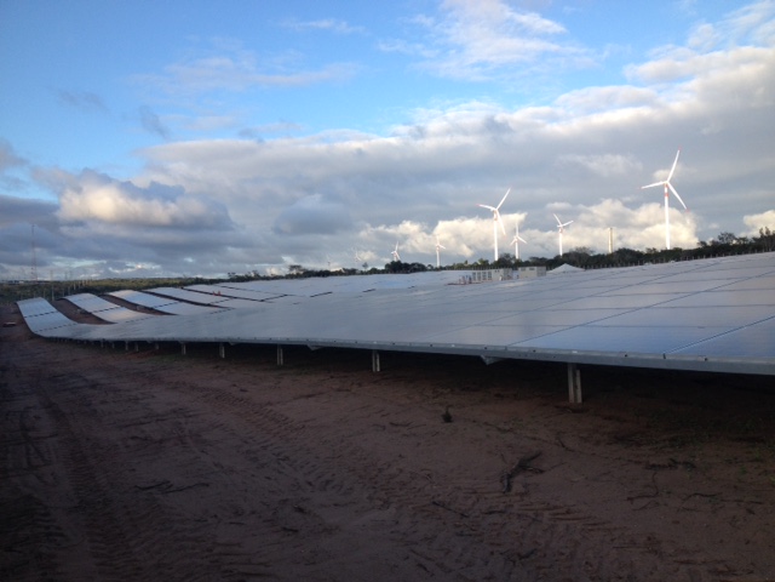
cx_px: 388
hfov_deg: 52.6
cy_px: 291
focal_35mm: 35
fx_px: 784
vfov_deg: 40.7
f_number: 2.4
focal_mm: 4.28
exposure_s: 1/531
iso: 50
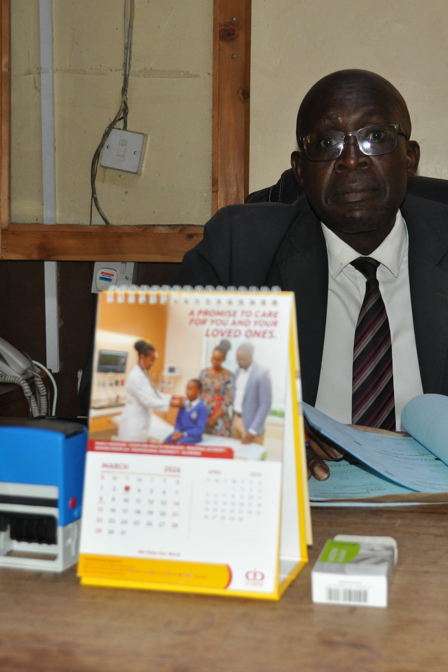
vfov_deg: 33.9
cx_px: 319
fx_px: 1101
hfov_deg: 22.8
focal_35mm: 59
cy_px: 335
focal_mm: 26
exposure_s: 1/60
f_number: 4.2
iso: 800
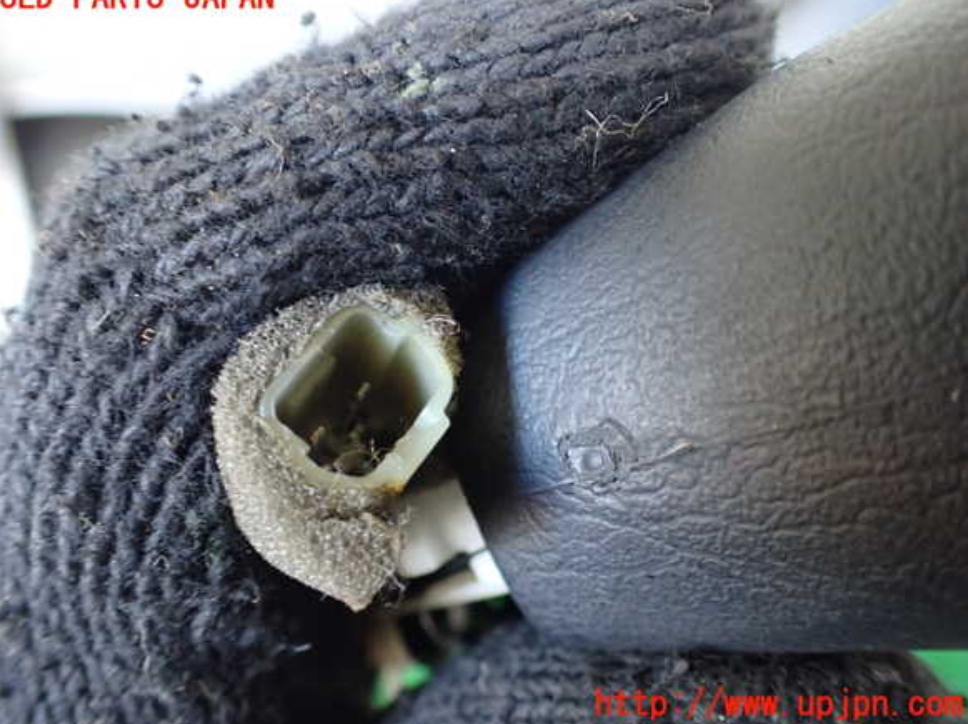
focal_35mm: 31
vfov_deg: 45.4
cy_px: 351
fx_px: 866
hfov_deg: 58.4
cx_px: 472
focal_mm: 5.4
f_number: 2.3
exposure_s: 1/50
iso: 800
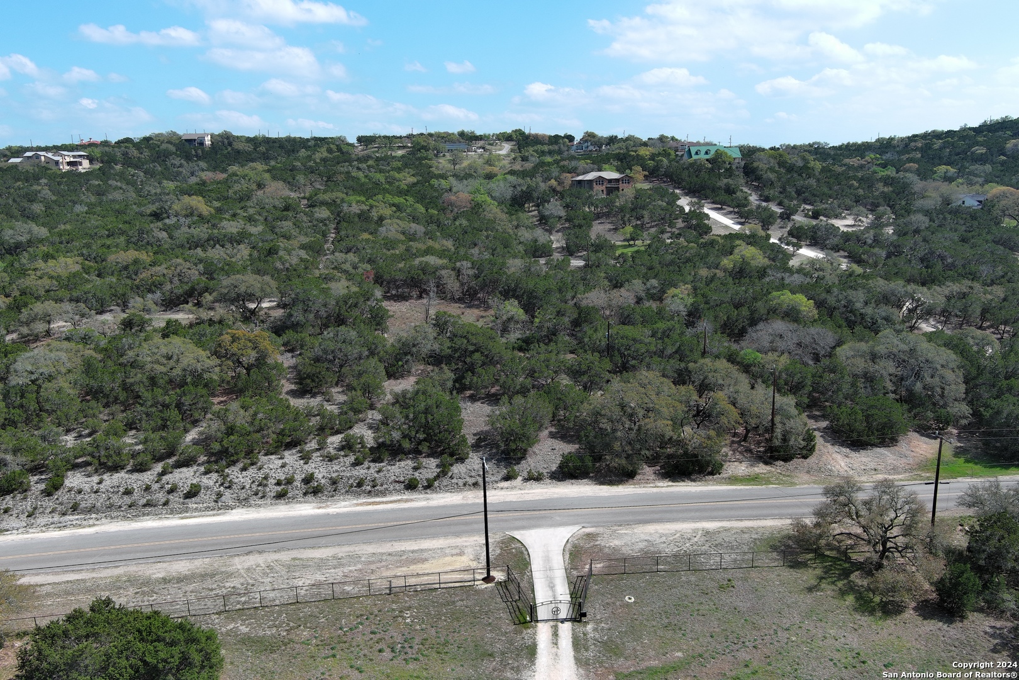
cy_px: 340
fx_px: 821
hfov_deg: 63.7
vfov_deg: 45.0
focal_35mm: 29
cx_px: 510
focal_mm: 10.57
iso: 100
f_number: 2.8
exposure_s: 1/1300
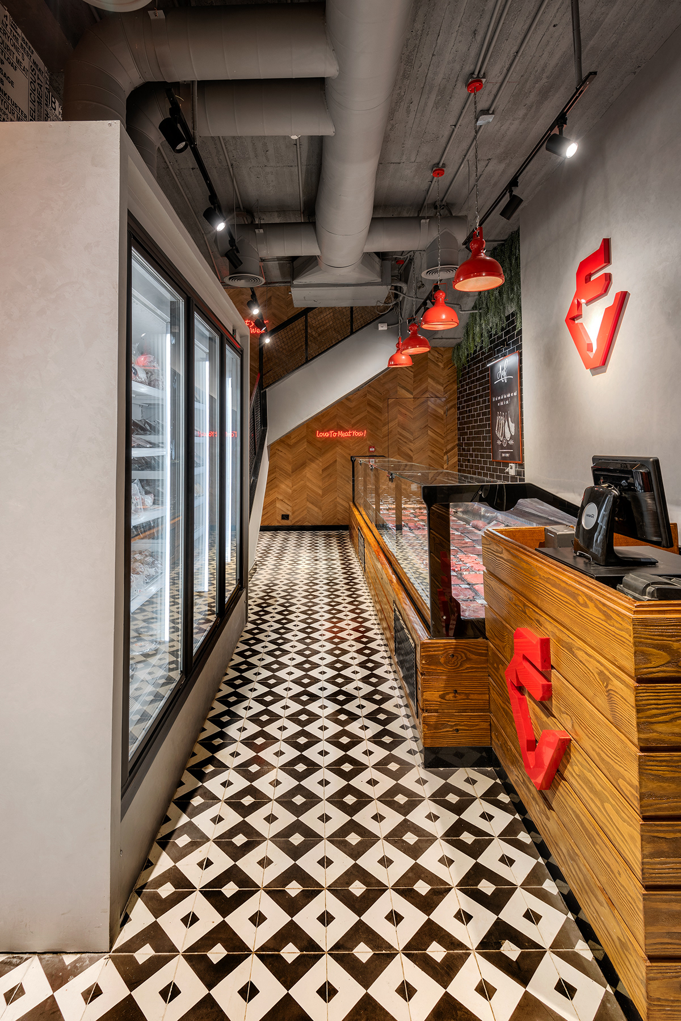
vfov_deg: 96.7
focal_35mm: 16
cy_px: 510
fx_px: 454
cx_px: 340
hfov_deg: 73.8
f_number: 8
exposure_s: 1/1.25
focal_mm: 16
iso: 100
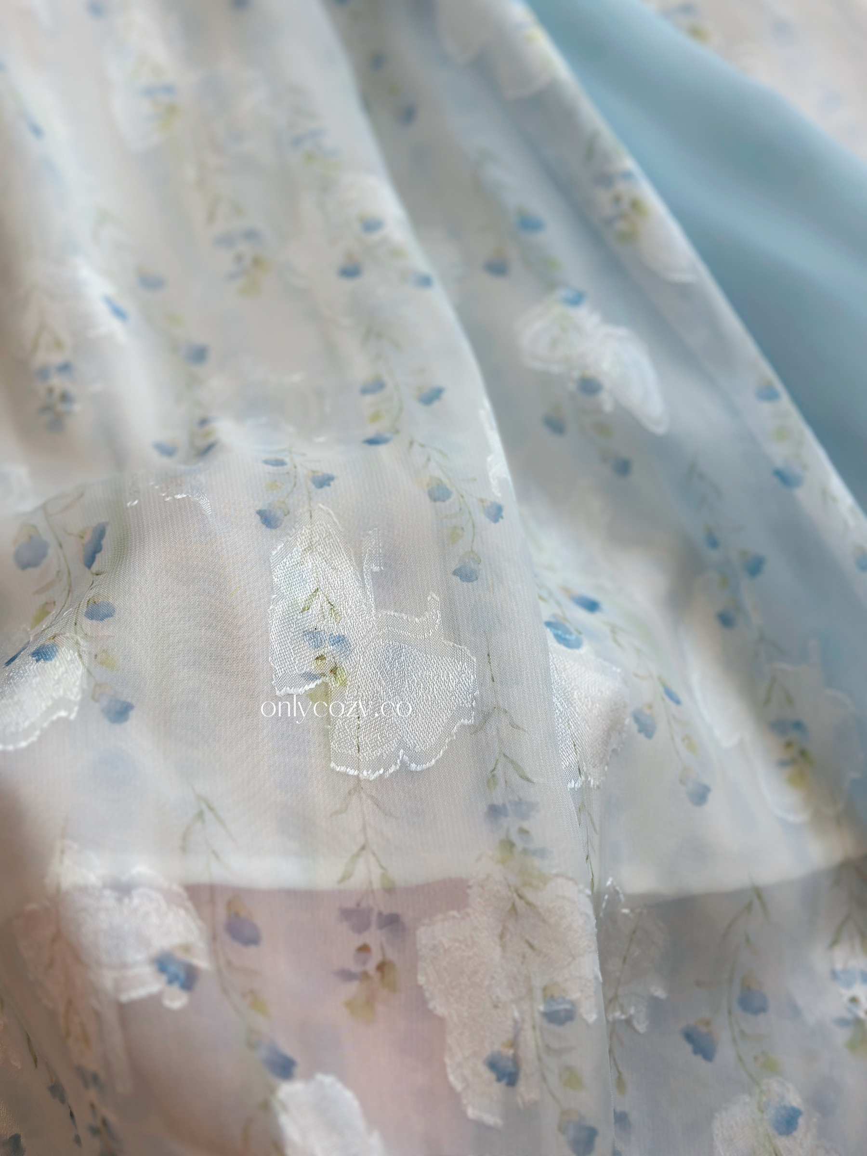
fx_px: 1603
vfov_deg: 39.7
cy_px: 578
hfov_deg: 30.3
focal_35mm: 48
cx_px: 434
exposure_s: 1/356
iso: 80
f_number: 1.78
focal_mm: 6.86
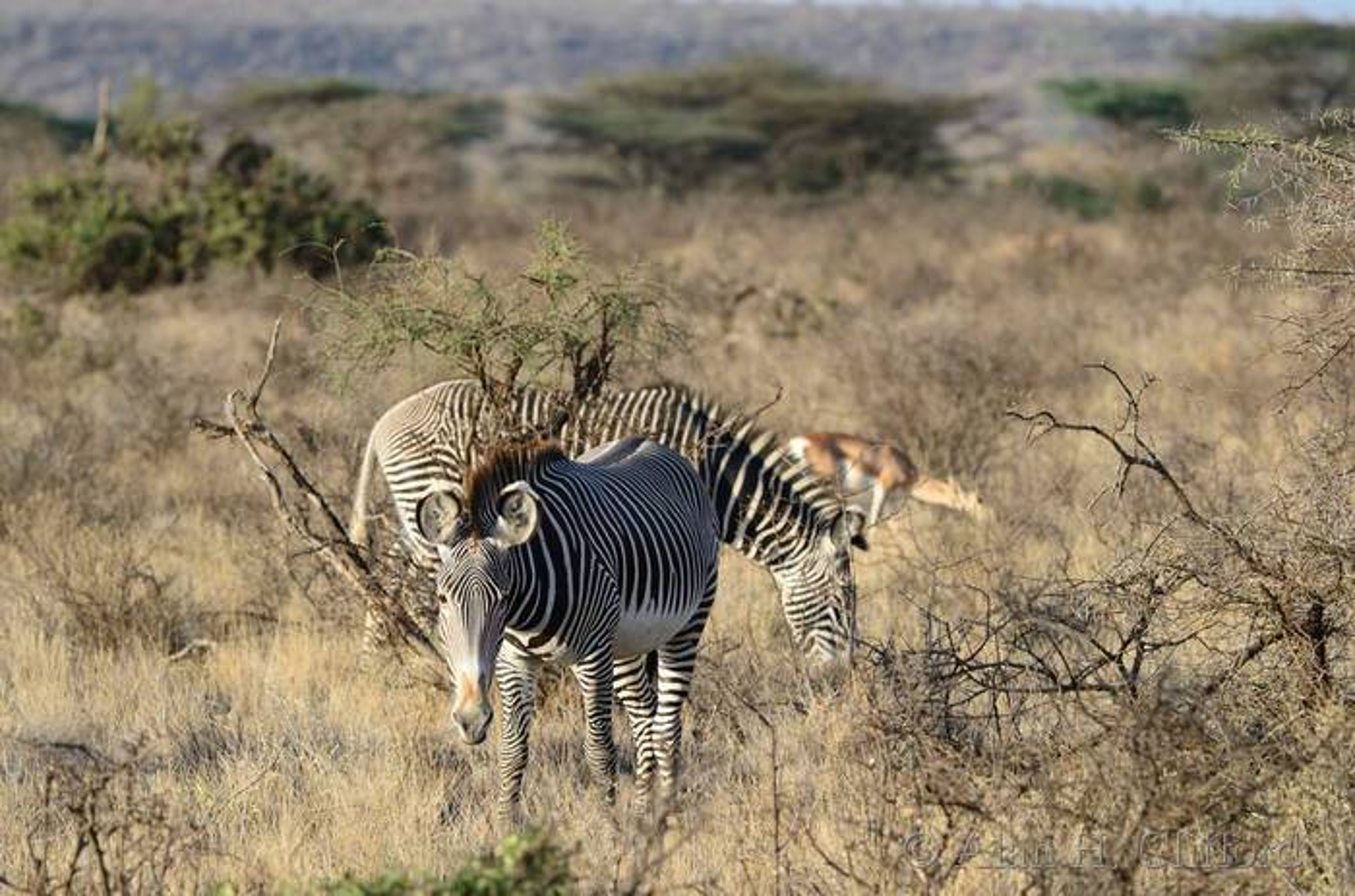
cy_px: 448
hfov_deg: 5.5
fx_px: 14079
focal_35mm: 375
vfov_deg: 3.6
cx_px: 678
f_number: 5.3
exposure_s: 1/500
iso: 250
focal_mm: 250
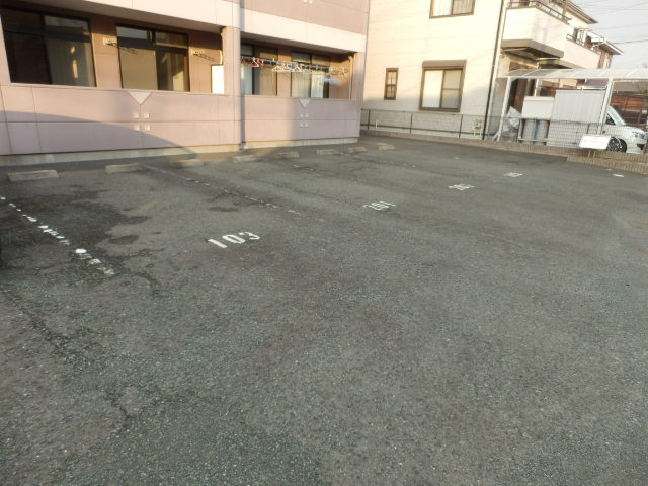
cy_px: 243
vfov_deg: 56.8
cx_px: 324
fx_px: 449
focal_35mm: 24
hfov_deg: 71.6
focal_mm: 4.2
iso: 80
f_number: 3
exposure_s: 1/160
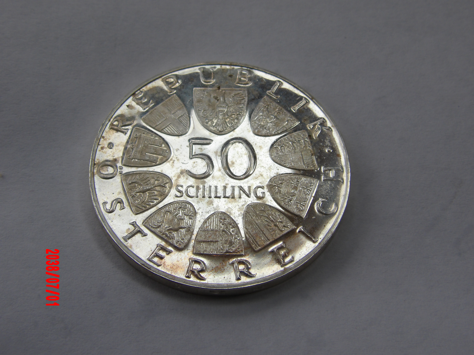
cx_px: 237
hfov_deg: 37.5
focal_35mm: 51
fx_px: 698
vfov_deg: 28.6
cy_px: 178
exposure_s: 1/170
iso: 100
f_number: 5.3
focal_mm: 9.2
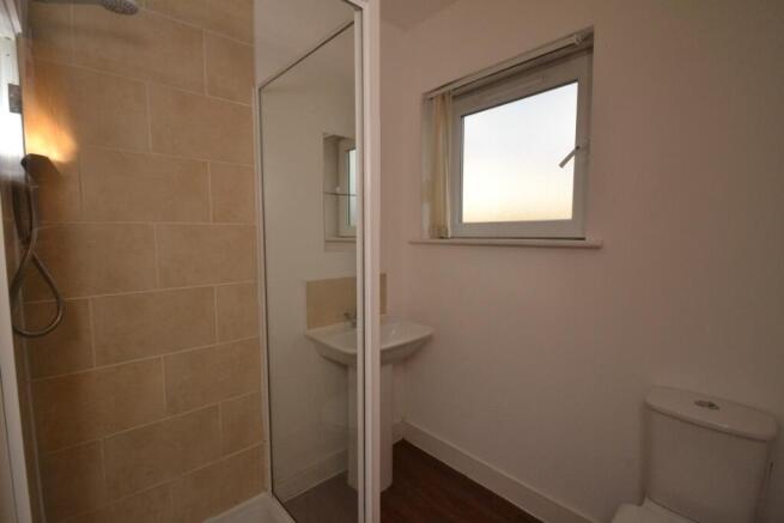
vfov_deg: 77.4
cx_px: 392
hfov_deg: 100.4
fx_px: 327
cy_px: 262
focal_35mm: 15
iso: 1600
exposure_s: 1/200
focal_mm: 10
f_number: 8
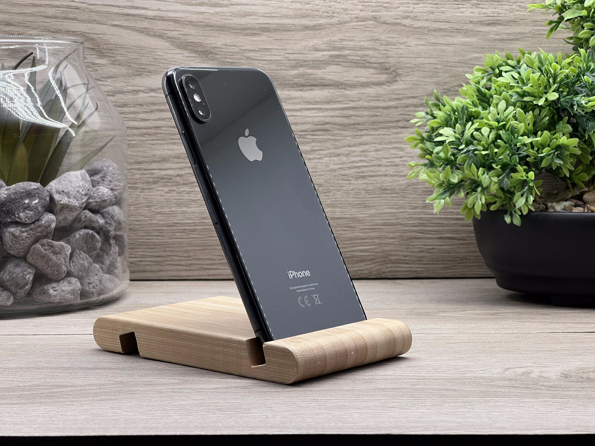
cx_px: 298
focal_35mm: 77
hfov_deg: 25.3
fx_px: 1324
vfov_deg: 19.1
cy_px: 223
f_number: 2.8
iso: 80
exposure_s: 1/100
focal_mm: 9
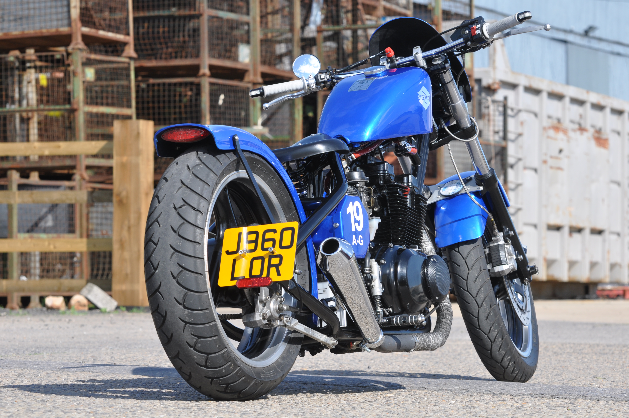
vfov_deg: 8.3
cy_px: 209
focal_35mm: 165
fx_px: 2879
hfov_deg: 12.5
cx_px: 314
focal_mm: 110
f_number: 8
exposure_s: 1/250
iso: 200
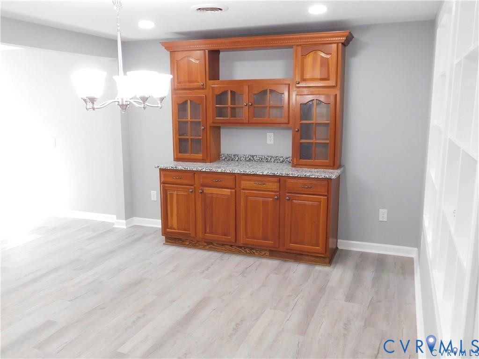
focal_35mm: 30
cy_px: 180
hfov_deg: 60.0
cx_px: 240
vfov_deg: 46.8
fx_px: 415
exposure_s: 1/30
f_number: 3.2
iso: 280
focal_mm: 5.3
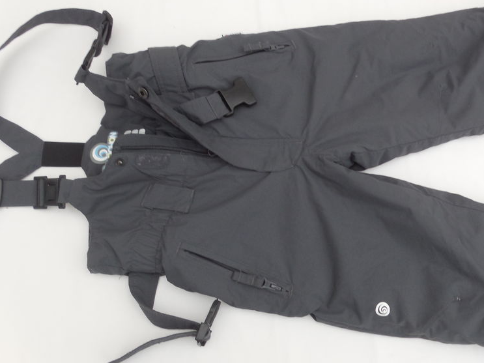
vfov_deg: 40.6
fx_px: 489
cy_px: 159
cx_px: 324
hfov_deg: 51.6
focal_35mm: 35
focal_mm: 4.6
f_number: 3.5
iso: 180
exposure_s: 1/30
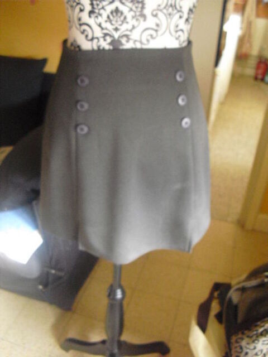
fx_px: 372
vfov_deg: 51.4
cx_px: 134
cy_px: 178
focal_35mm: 36
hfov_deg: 39.7
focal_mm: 6.3
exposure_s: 1/15
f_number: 3.1
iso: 800
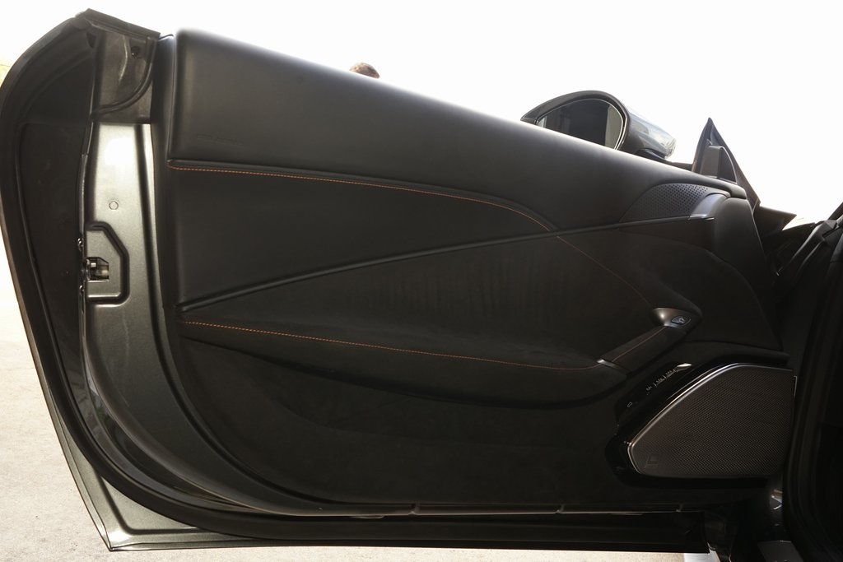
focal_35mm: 29
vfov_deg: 45.0
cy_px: 281
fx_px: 679
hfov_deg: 63.7
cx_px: 422
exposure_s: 1/80
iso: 1000
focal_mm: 29
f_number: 10
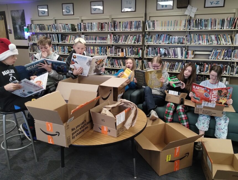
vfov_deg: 49.9
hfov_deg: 63.4
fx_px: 193
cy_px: 90
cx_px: 119
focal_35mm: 28
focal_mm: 4.27
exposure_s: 1/30
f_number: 1.8
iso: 425
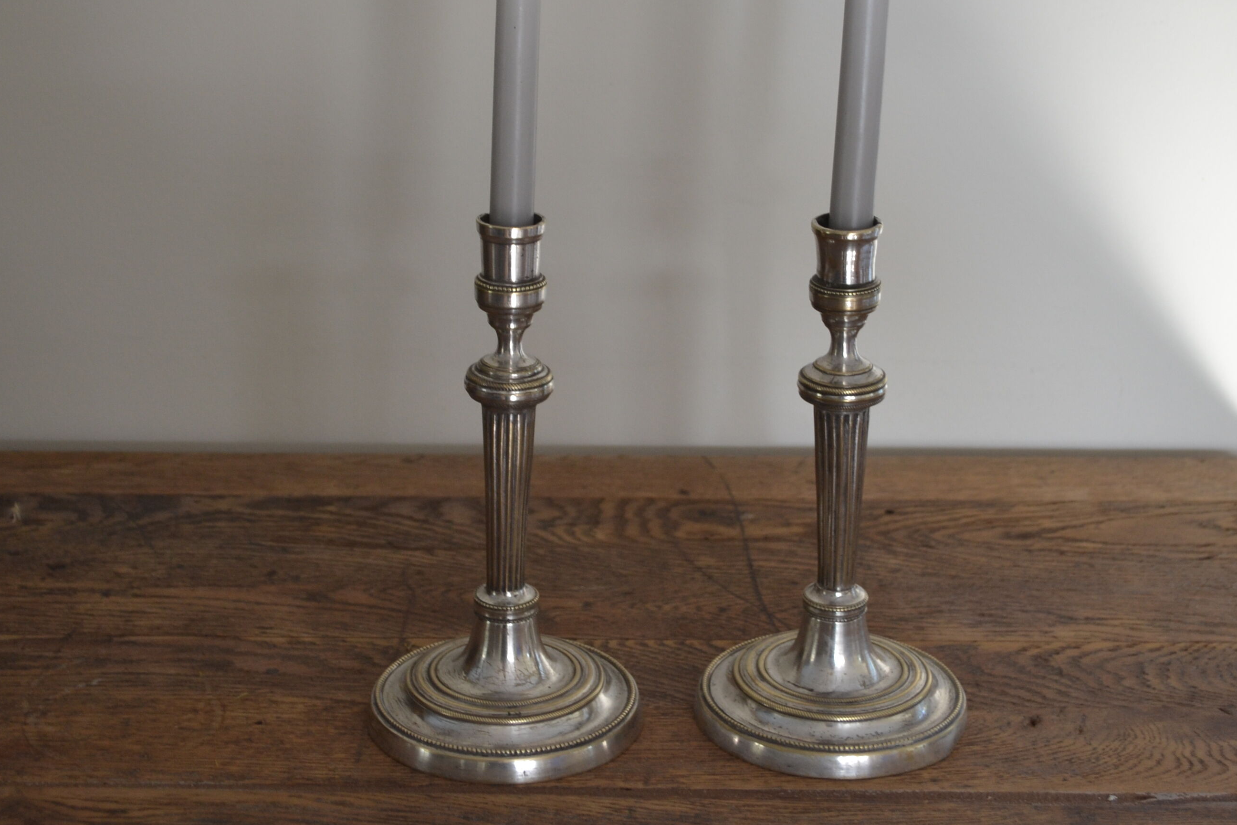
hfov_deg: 29.7
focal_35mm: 68
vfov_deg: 20.0
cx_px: 598
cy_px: 310
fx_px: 2336
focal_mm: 34
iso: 400
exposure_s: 1/25
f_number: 5
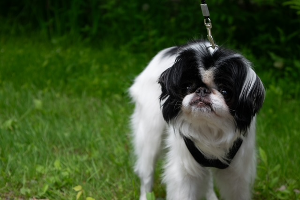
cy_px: 100
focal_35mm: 82
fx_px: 688
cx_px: 150
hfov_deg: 24.6
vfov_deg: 16.6
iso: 200
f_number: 5.6
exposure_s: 1/500
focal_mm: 55
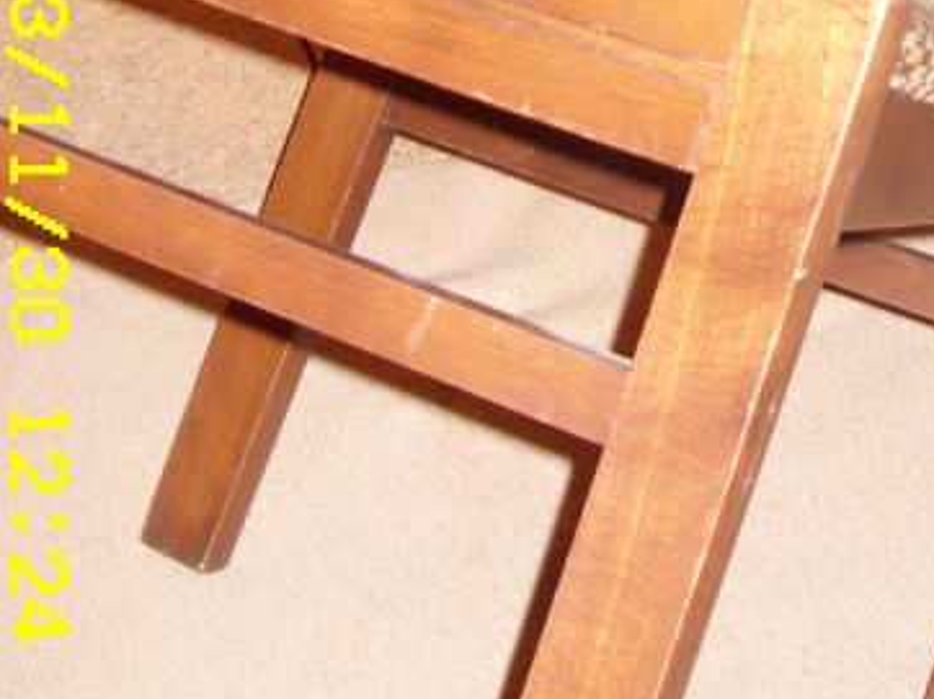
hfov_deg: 18.5
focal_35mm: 105
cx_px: 800
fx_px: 2831
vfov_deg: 13.4
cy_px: -320
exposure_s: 1/30
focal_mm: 6.3
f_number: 2.8
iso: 200
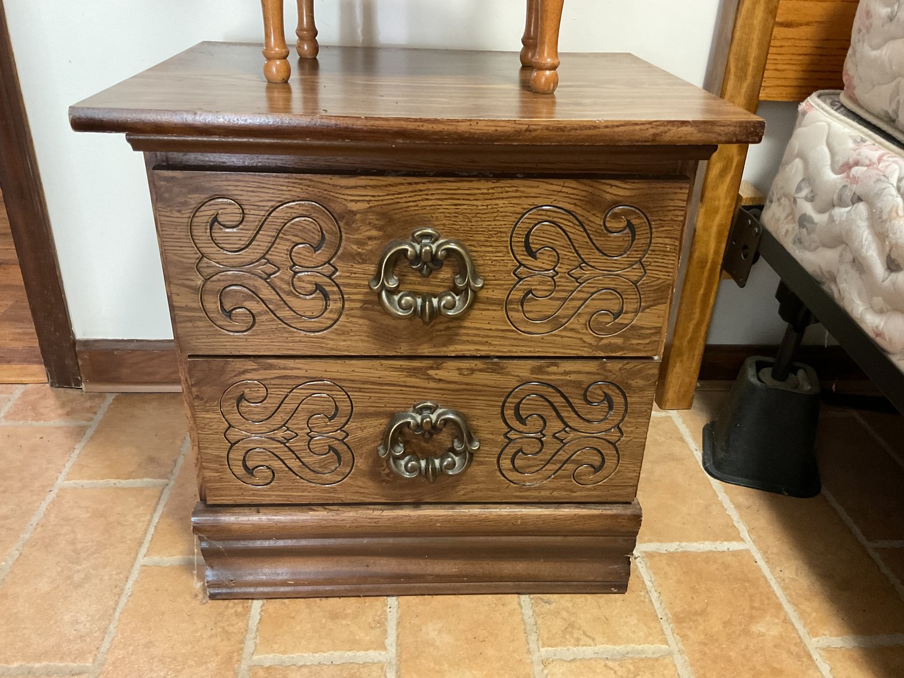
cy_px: 339
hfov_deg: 61.7
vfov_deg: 48.2
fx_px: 757
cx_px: 452
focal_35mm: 29
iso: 250
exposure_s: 1/30
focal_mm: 3
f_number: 1.8
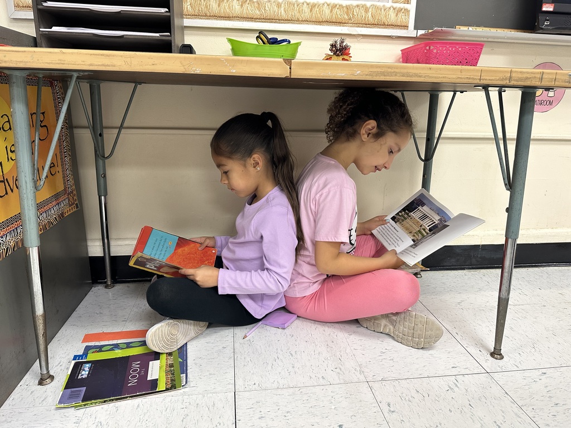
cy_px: 214
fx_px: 396
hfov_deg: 71.6
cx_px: 286
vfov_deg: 56.8
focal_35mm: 24
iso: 160
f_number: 1.78
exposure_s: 1/60
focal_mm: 6.86
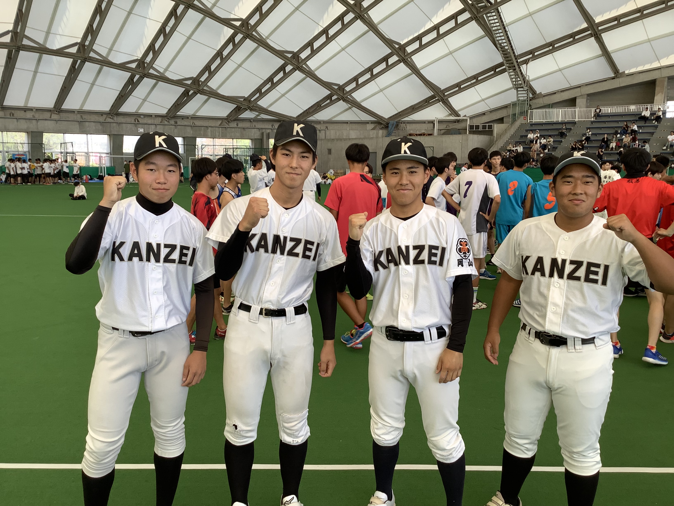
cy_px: 253
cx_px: 337
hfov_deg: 58.4
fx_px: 604
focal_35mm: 31
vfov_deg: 45.4
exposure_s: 1/154
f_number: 2.4
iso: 25
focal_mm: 3.3
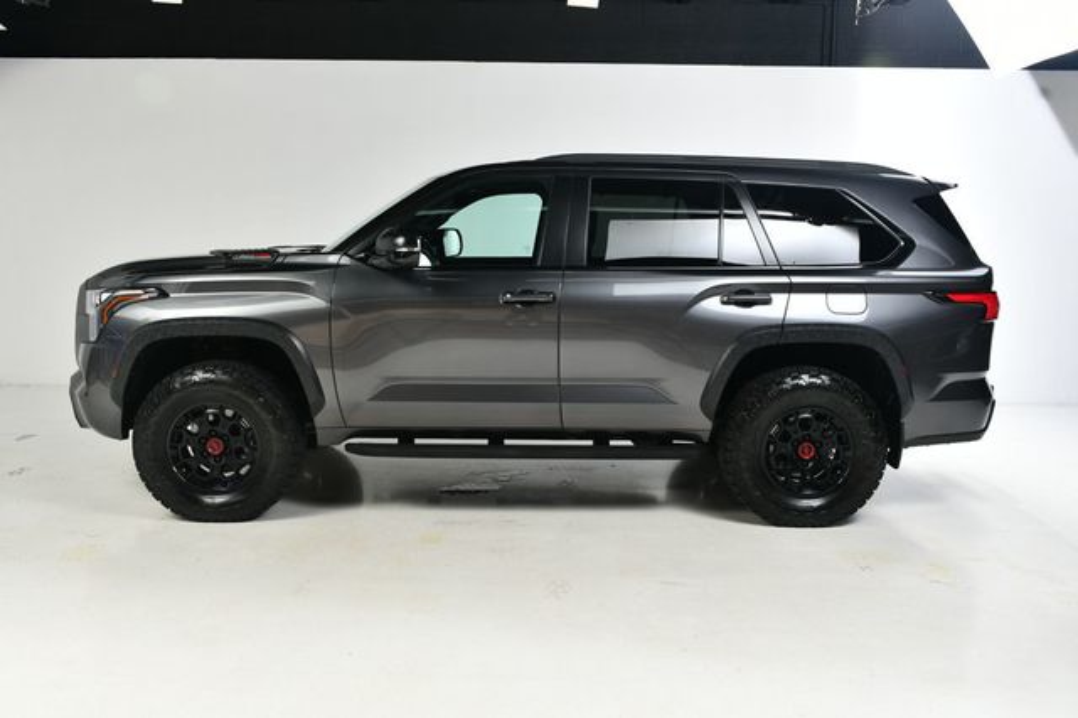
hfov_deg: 57.2
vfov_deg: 39.9
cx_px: 539
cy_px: 359
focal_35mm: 33
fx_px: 988
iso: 100
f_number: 9
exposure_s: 1/160
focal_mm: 22
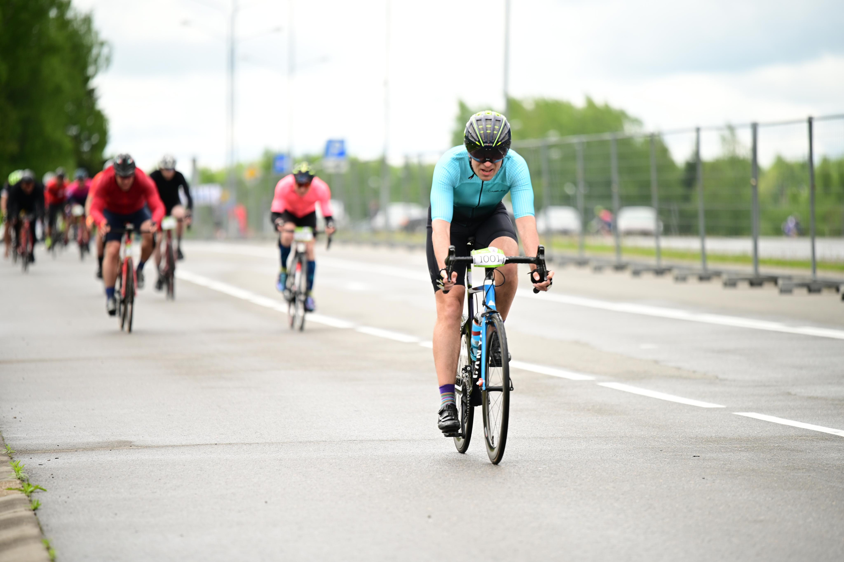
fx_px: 4686
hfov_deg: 10.3
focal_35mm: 200
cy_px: 281
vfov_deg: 6.9
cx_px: 422
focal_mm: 200
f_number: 2.8
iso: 200
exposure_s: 1/1000
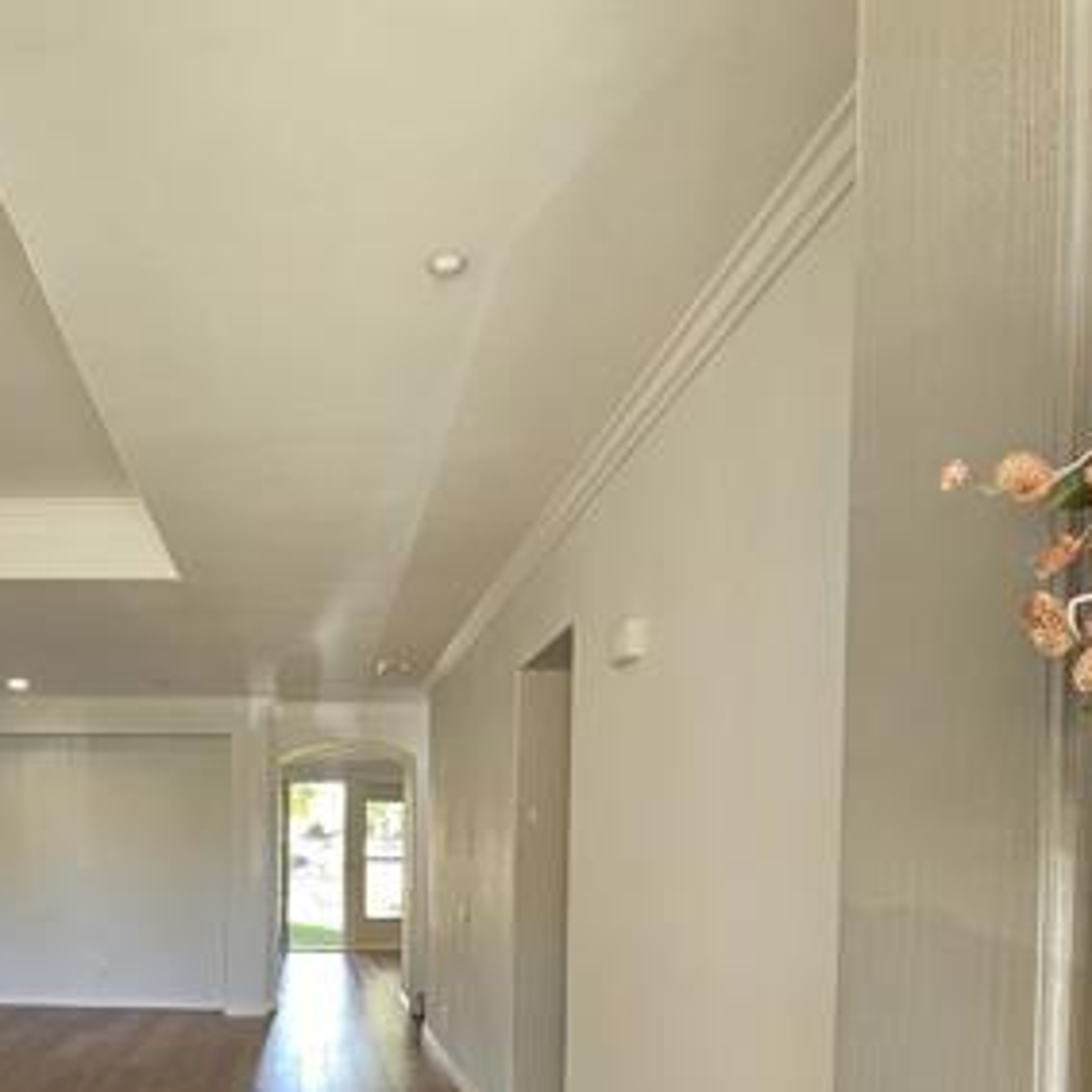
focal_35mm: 26
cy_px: 860
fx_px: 928
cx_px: 262
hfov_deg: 57.6
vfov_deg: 56.8
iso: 64
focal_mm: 2.2
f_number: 2.2
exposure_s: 1/60
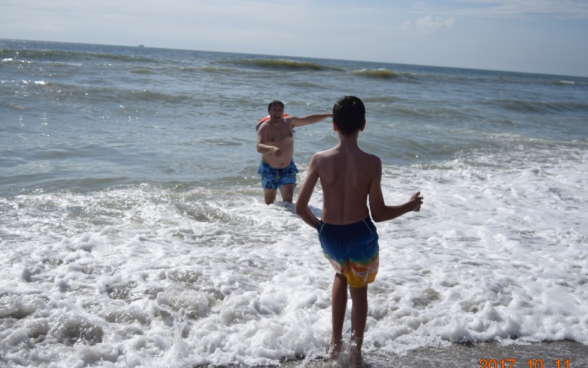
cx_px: 309
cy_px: 183
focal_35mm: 47
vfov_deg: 27.4
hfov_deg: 42.6
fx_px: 753
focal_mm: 28
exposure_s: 1/4000
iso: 160
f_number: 4.2
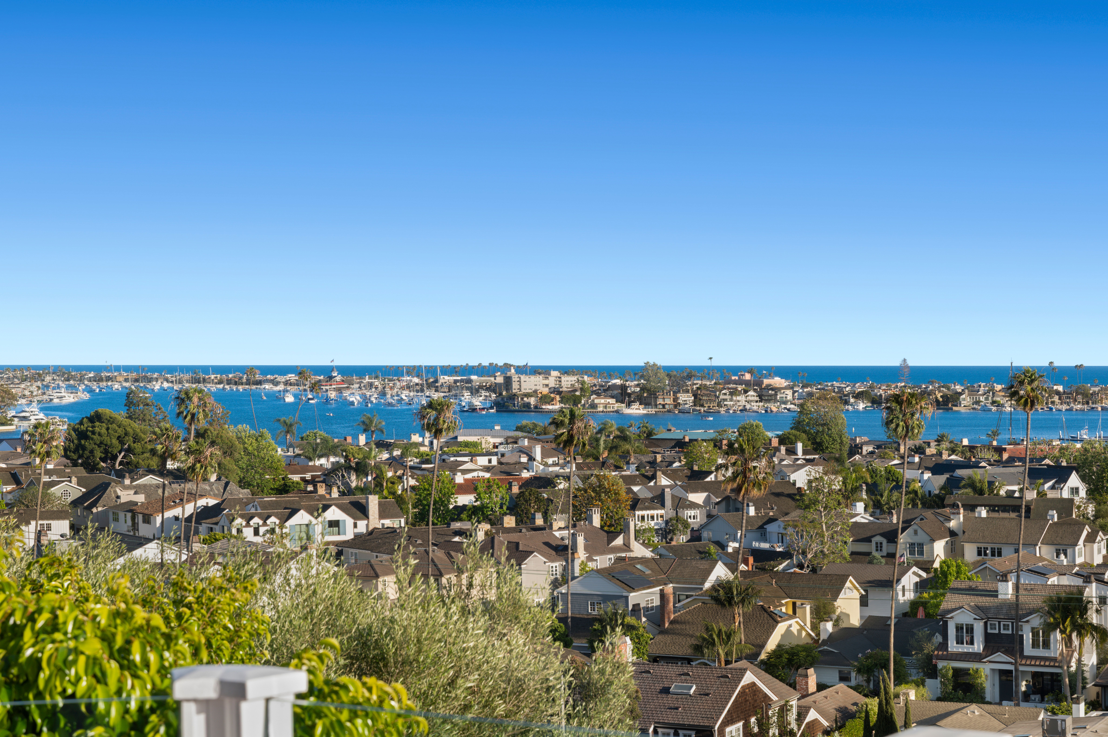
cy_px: 368
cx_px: 554
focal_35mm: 67
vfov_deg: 20.3
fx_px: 2061
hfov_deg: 30.1
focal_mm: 67
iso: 125
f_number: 8
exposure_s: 1/200
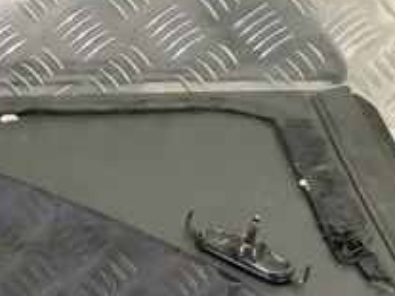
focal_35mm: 114
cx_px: -416
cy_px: 497
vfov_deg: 12.1
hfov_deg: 14.2
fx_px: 1300
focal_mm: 4.11
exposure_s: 1/33.3
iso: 188
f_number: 1.6
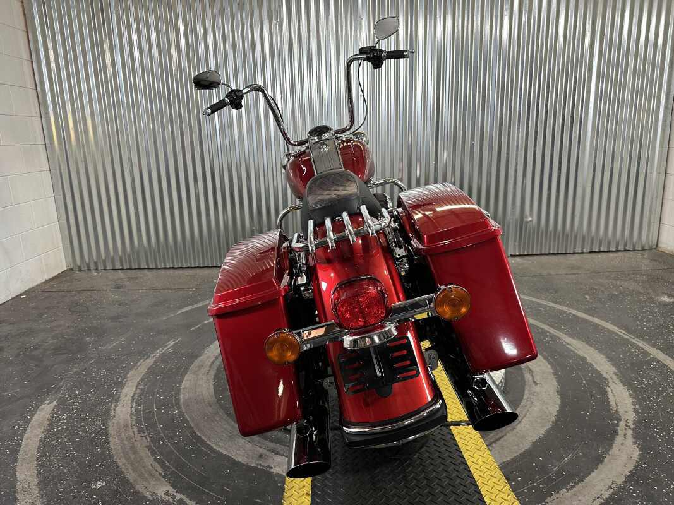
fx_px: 467
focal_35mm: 24
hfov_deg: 71.6
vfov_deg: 56.8
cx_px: 337
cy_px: 252
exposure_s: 1/60
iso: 160
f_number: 1.78
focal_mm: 6.86
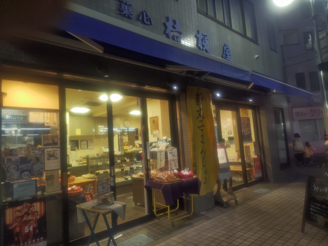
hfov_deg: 73.9
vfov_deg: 58.9
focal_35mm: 23
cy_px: 123
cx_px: 164
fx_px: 218
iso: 75
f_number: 1.9
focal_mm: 5.56
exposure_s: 1/50
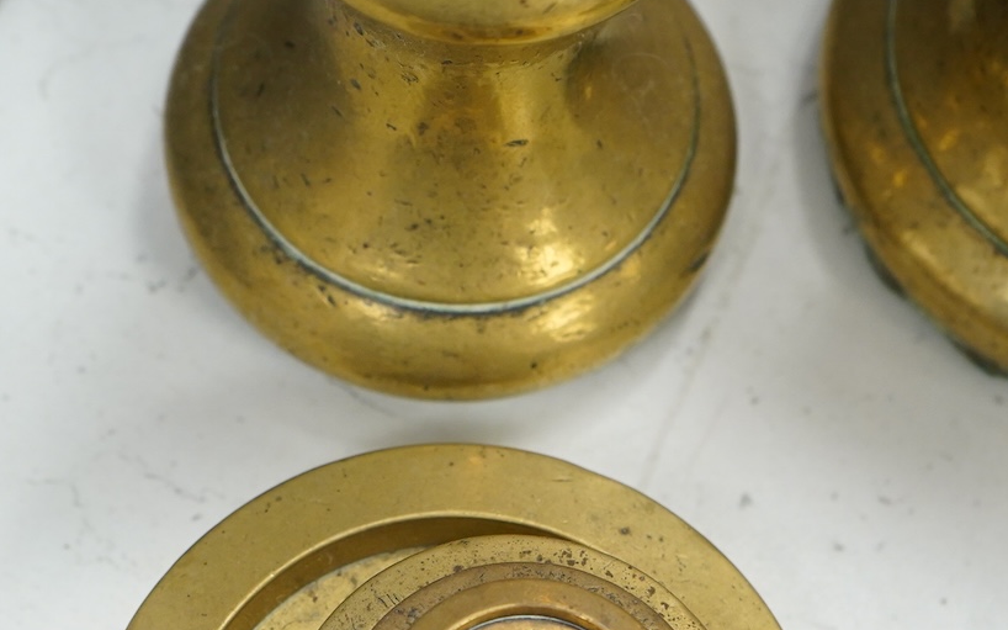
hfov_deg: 22.6
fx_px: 2527
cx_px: 458
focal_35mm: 92
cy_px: 617
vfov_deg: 14.0
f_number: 5.6
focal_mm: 43
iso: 2500
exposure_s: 1/125
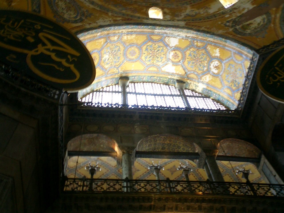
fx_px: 304
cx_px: 142
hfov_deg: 50.1
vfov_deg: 38.7
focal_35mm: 37
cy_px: 106
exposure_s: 1/4
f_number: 3.5
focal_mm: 5.6
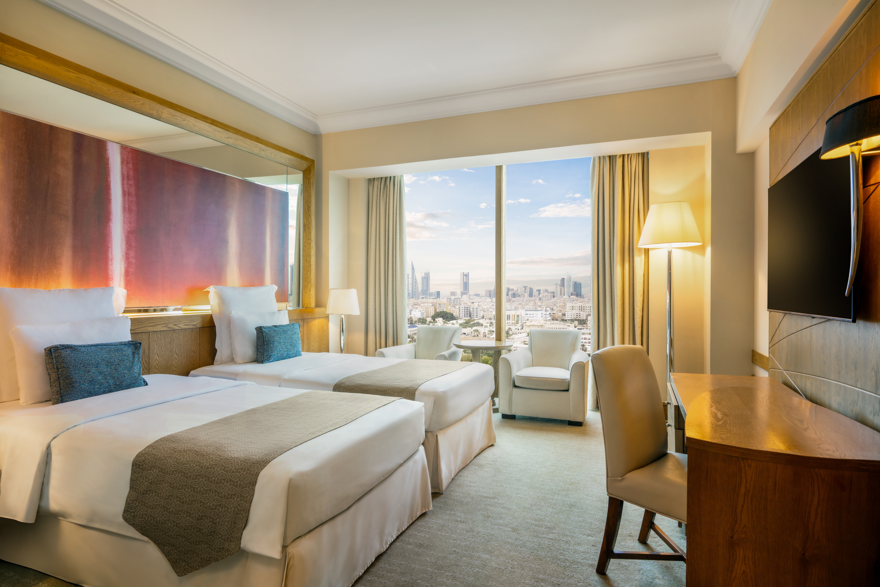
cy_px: 294
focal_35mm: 20
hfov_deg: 84.0
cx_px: 440
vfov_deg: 61.9
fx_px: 489
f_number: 11
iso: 100
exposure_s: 1.3
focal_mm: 20
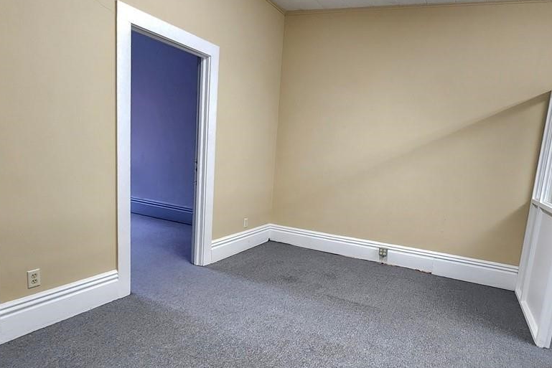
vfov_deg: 67.1
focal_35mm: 18
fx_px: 276
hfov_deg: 88.7
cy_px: 209
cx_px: 335
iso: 400
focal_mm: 2.2
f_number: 2.2
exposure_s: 1/60.2
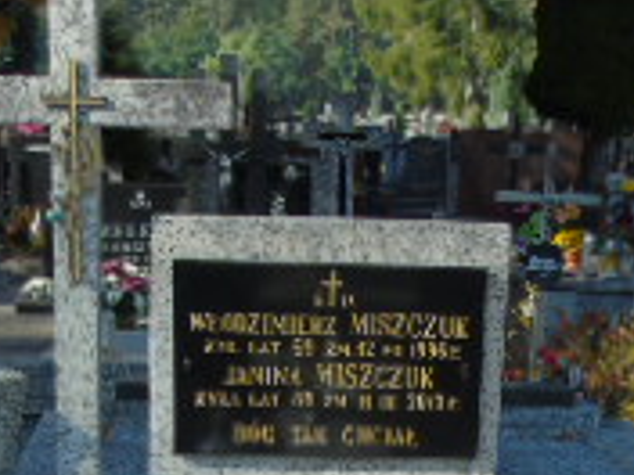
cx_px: 346
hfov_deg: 21.5
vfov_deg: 14.9
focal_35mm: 91
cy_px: 738
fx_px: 1667
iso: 80
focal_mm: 4.4
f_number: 3.4
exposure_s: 1/400
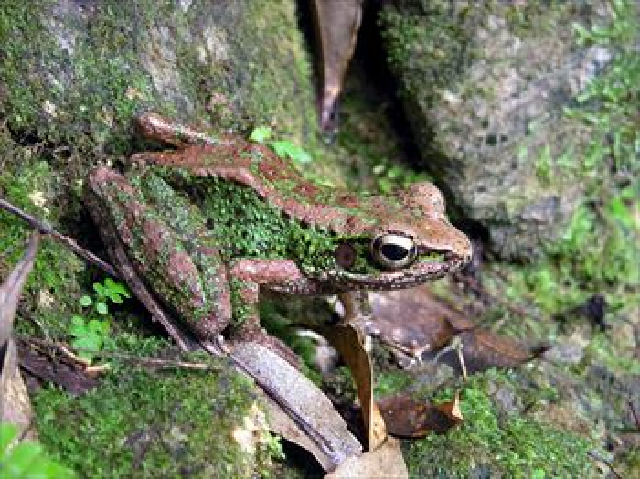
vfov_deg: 11.9
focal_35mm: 124
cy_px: 240
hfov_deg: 15.9
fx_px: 2291
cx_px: 320
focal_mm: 31.9
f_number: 3.8
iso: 180
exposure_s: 1/4.3
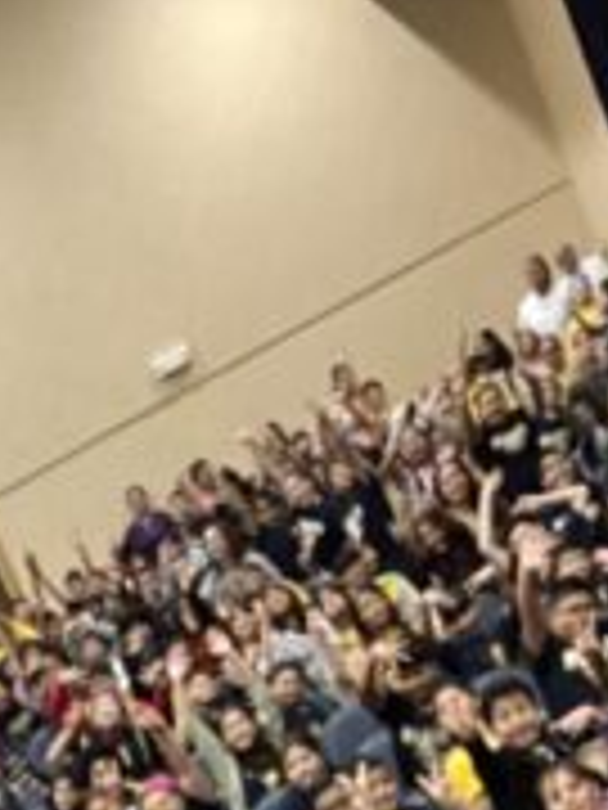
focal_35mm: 85
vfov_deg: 18.5
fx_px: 1991
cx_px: 225
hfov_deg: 17.3
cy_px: 1415
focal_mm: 2.71
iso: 640
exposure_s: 1/24
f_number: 2.2
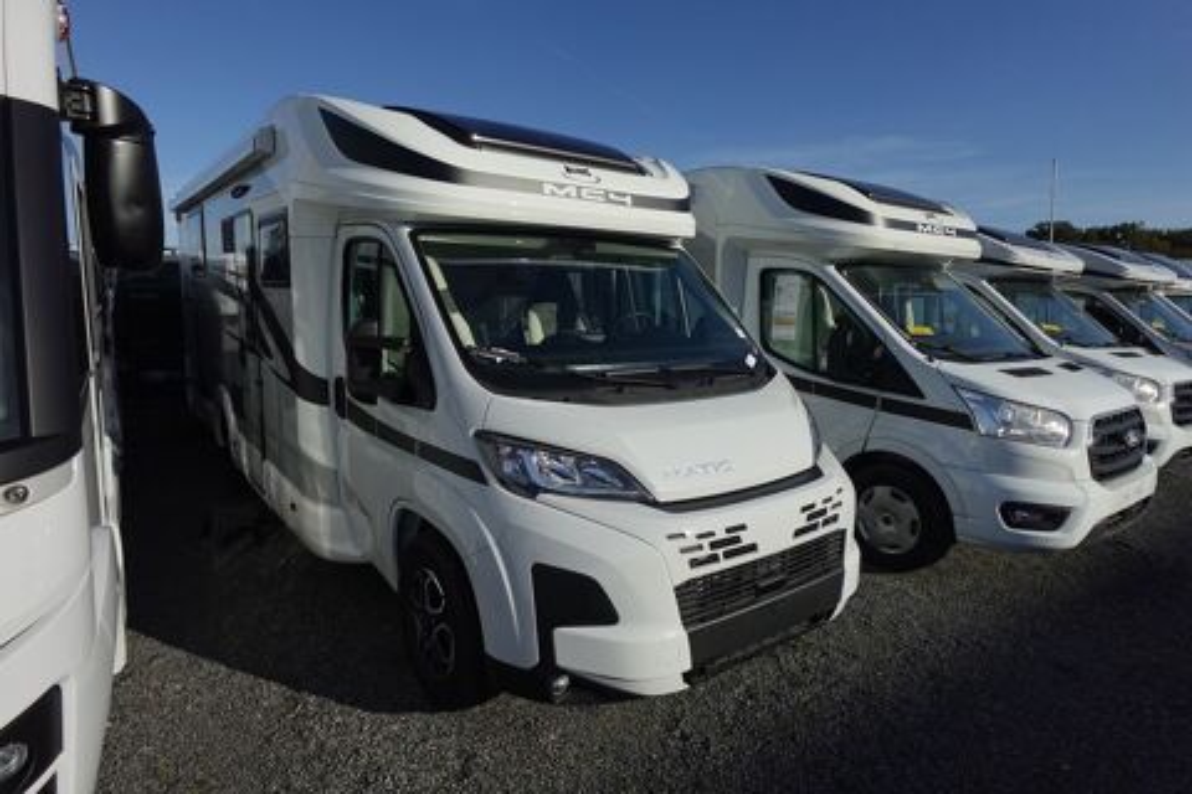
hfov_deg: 84.0
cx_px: 596
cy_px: 397
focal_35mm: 20
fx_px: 662
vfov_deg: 61.9
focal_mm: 7.6
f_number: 2
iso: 125
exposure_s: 1/8000
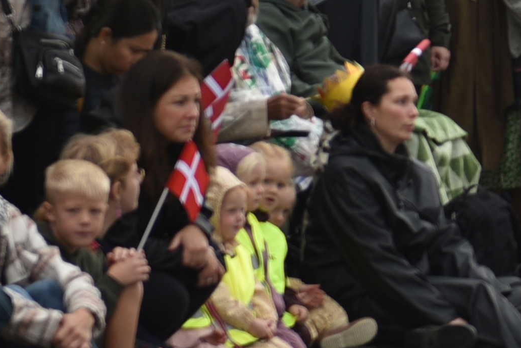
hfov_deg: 5.0
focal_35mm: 408
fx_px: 5907
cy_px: -81
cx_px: 907
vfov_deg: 3.4
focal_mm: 70
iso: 100
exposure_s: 1/250
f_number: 2.8
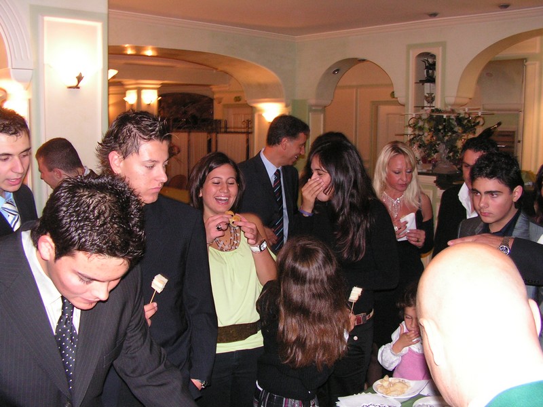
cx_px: 272
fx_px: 565
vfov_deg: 39.7
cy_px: 204
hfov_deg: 51.4
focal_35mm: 36
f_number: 3.2
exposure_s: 1/40
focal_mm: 6
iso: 200
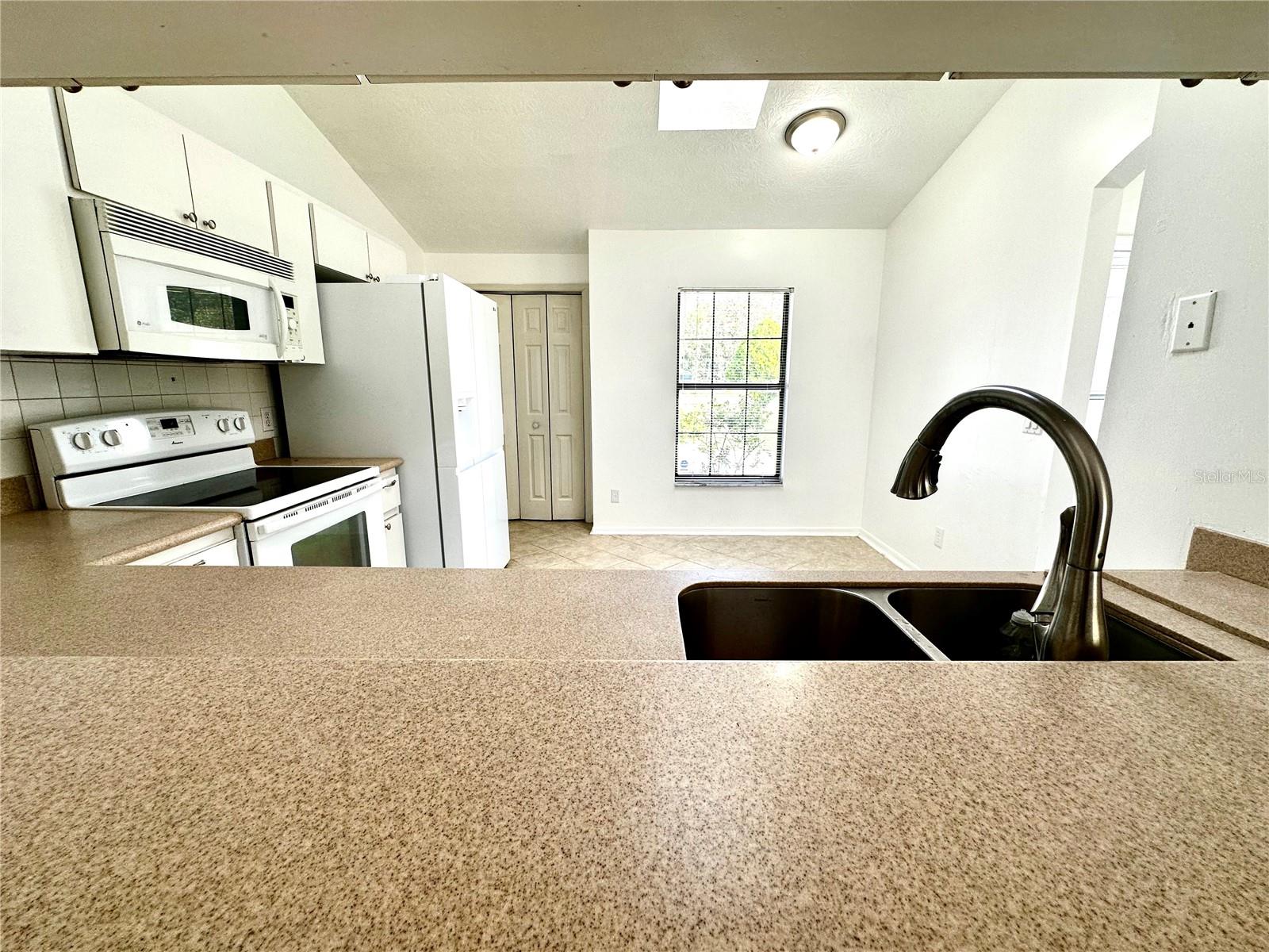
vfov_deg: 85.7
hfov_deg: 102.1
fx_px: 513
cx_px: 634
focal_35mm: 14
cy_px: 476
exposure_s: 1/99
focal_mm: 2.22
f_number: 2.2
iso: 64
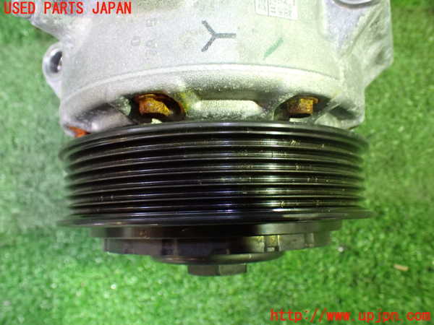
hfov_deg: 60.0
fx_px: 376
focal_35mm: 30
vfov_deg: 46.8
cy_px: 162
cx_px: 217
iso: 800
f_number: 2.3
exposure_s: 1/30
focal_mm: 5.4
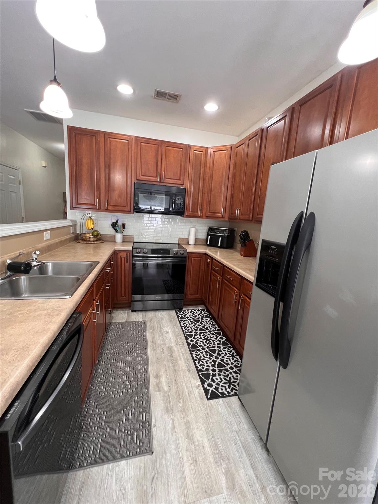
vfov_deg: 106.2
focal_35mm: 13
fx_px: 189
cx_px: 189
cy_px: 252
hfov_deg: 89.9
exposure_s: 1/120
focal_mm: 1.57
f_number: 1.8
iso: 250
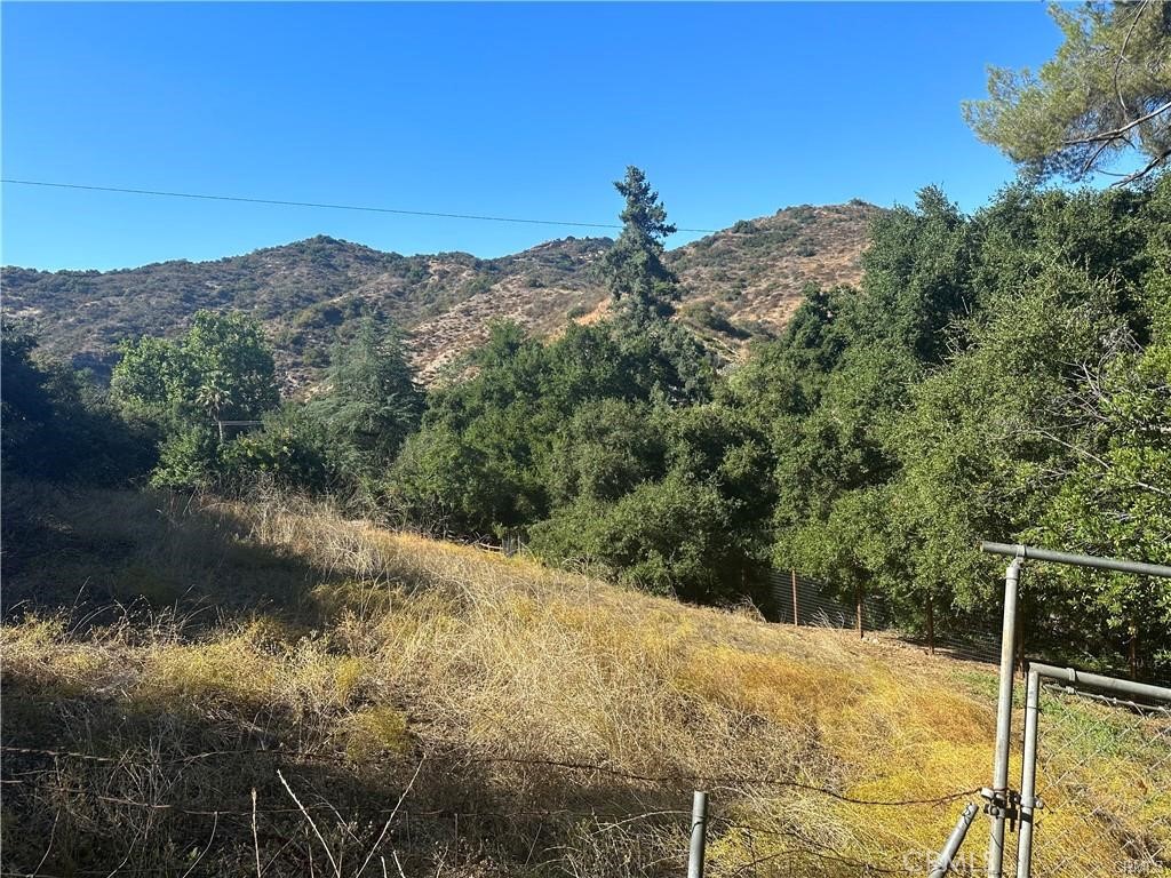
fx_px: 812
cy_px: 439
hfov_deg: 71.6
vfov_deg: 56.8
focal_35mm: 24
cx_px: 586
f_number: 1.78
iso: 80
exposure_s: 1/2252
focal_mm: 6.86
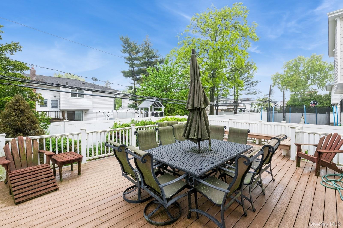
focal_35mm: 15
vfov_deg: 77.3
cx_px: 172
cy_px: 114
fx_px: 143
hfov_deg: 100.4
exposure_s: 1/60
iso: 1250
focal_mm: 15
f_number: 14
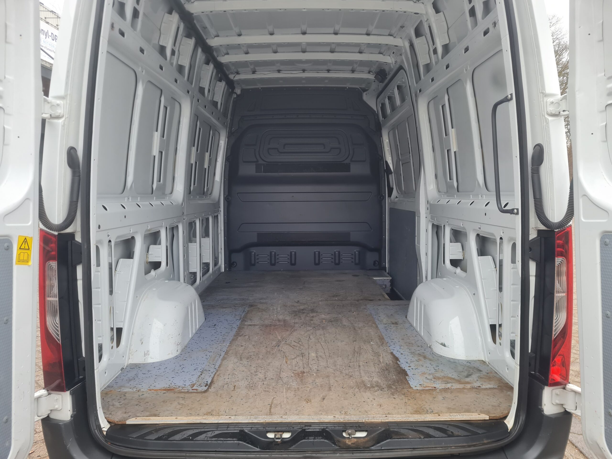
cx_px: 306
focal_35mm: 26
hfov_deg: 67.3
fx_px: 460
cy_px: 230
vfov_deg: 53.1
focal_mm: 5.4
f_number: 1.8
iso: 100
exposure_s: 1/100
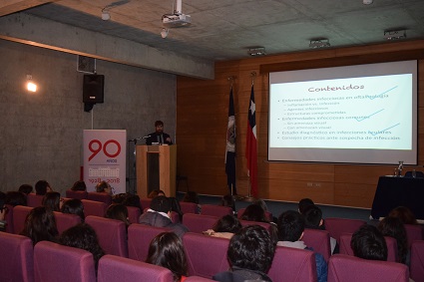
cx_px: 212
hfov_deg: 49.6
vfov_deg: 34.2
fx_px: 459
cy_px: 141
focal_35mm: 39
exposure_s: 1/60
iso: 2800
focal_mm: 26
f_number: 4
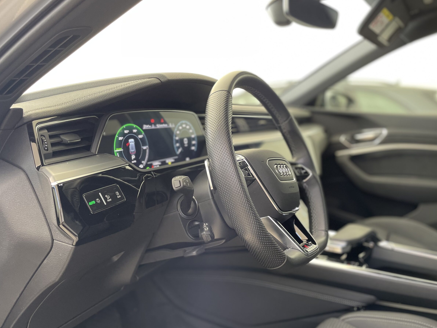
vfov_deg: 49.7
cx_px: 214
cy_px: 170
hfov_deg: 63.4
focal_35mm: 28
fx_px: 353
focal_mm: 4.2
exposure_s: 1/60
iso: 160
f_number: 1.6
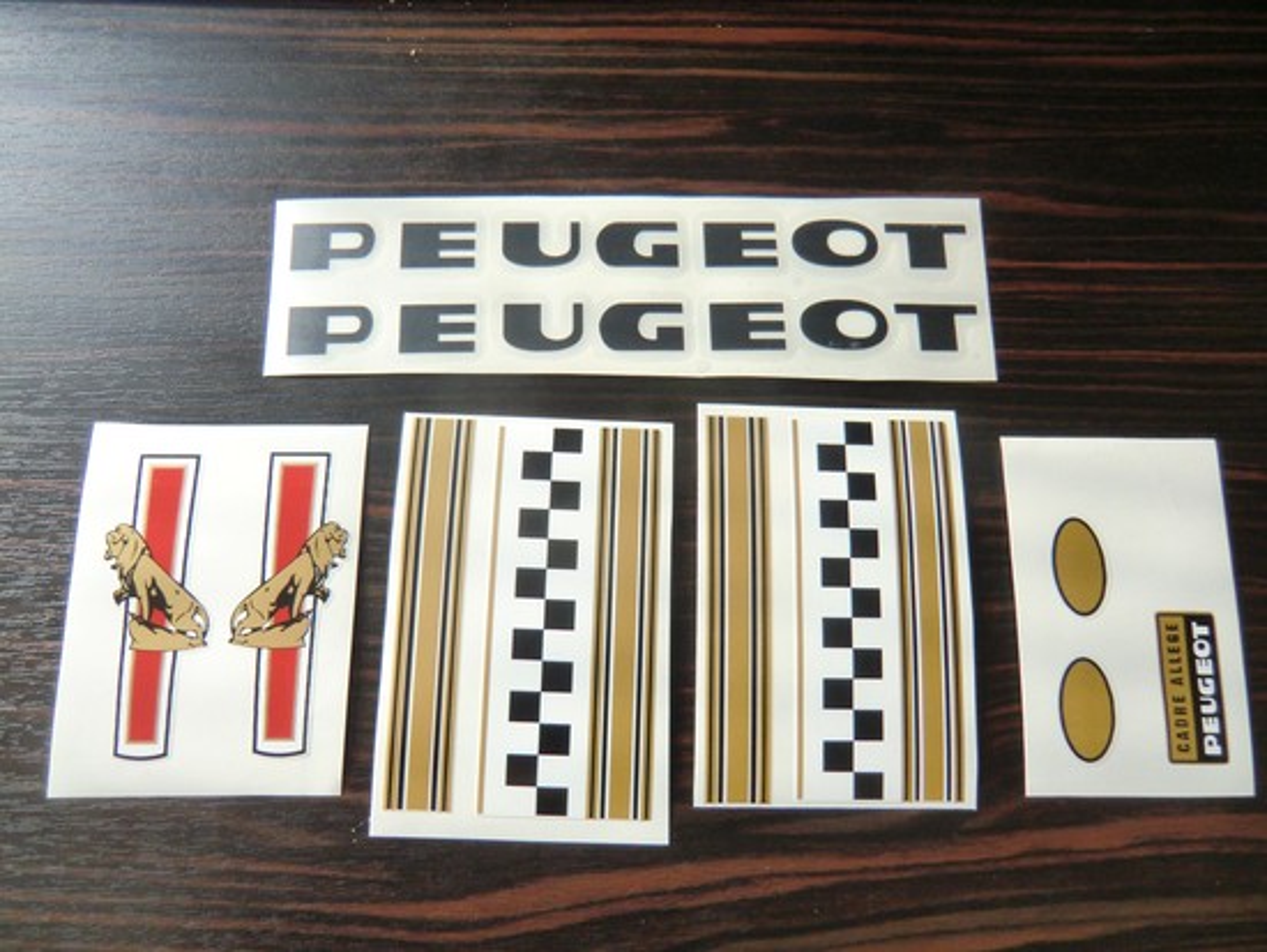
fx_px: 879
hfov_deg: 71.6
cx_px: 634
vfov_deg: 56.9
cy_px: 476
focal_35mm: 24
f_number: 3.2
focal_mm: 4.3
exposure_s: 1/60
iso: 160
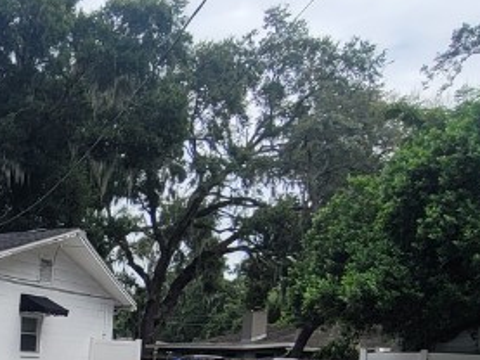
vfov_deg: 26.9
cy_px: 428
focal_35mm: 48
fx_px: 666
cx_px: -76
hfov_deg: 33.3
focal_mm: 2.2
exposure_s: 1/1433
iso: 50
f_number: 2.2
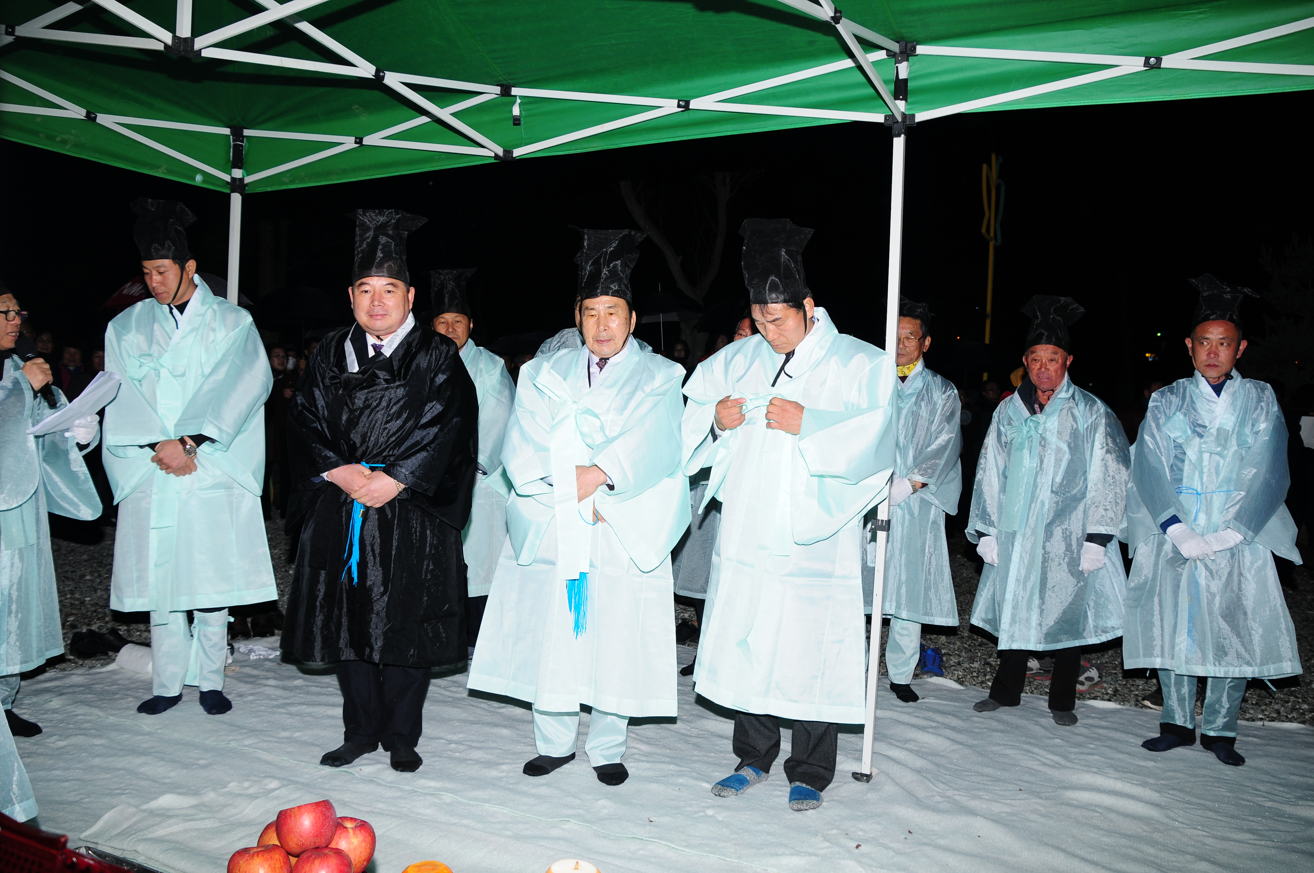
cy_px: 436
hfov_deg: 59.6
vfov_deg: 41.6
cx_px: 657
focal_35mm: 32
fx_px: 1148
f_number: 5
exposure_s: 1/60
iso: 200
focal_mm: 21
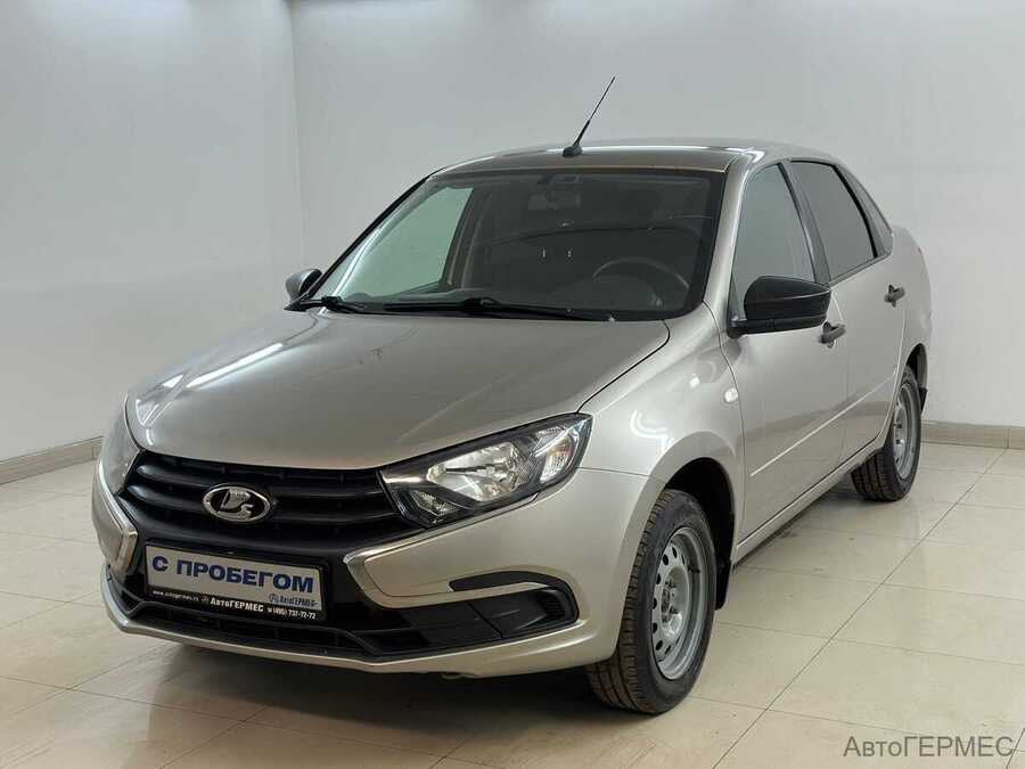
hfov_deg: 42.9
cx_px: 512
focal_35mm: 44
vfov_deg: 32.9
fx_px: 1303
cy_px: 384
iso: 64
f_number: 1.78
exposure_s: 1/100
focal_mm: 6.86
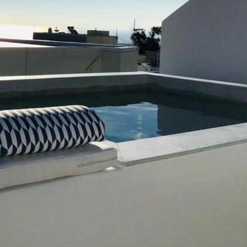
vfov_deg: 25.4
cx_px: -13
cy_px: 30
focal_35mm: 66
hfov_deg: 24.6
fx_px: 533
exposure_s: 1/6803
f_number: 2.4
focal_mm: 3.3
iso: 25
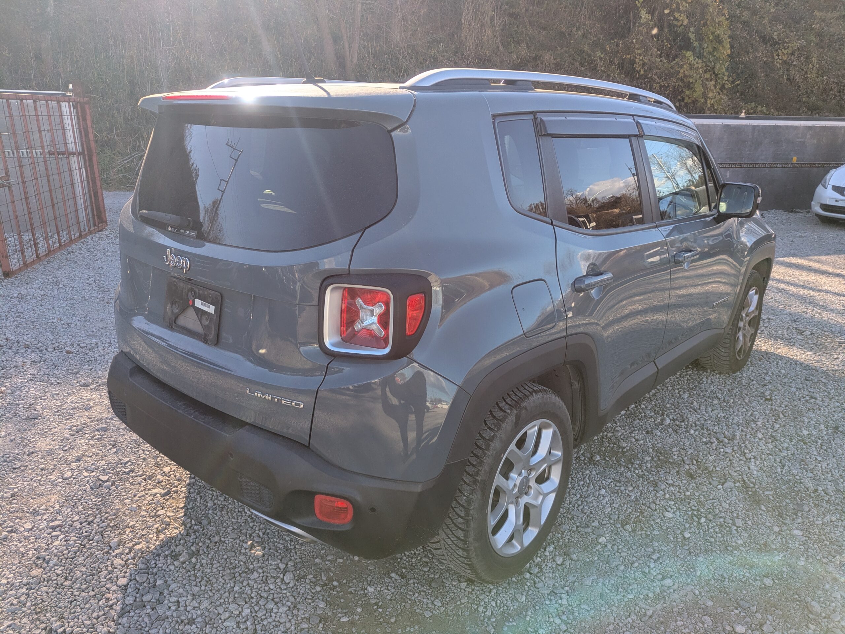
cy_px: 317
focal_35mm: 25
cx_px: 422
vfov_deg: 54.9
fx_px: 610
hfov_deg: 69.4
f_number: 1.89
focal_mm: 5.43
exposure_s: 1/664
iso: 46
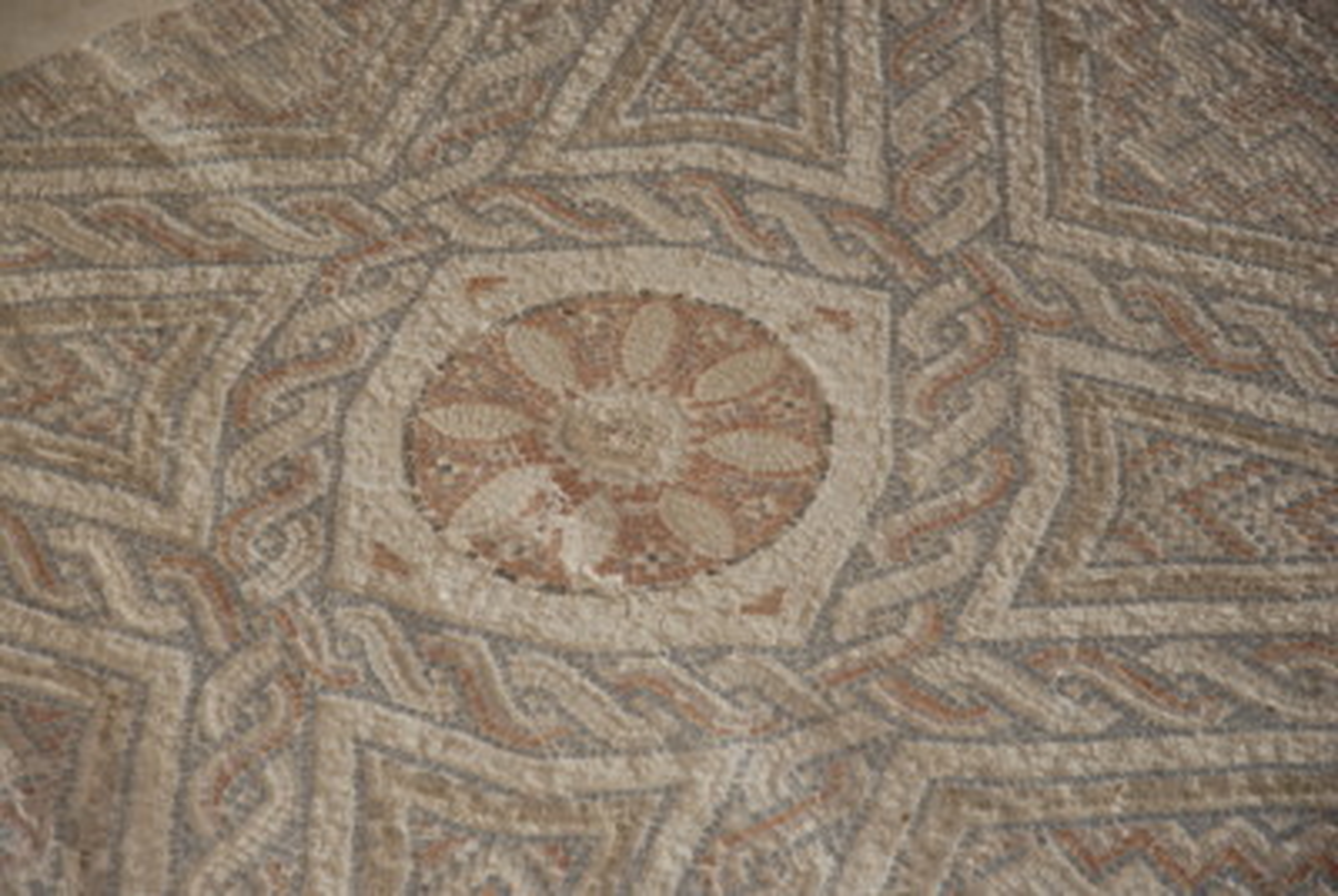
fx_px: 3908
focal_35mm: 105
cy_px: 448
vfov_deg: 13.1
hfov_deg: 19.4
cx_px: 669
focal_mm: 70
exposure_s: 1/125
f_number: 4.5
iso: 100
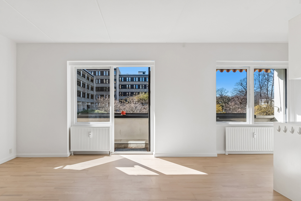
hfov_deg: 81.2
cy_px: 100
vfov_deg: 59.5
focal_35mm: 21
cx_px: 150
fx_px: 176
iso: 200
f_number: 11
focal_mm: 14
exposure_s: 1/100
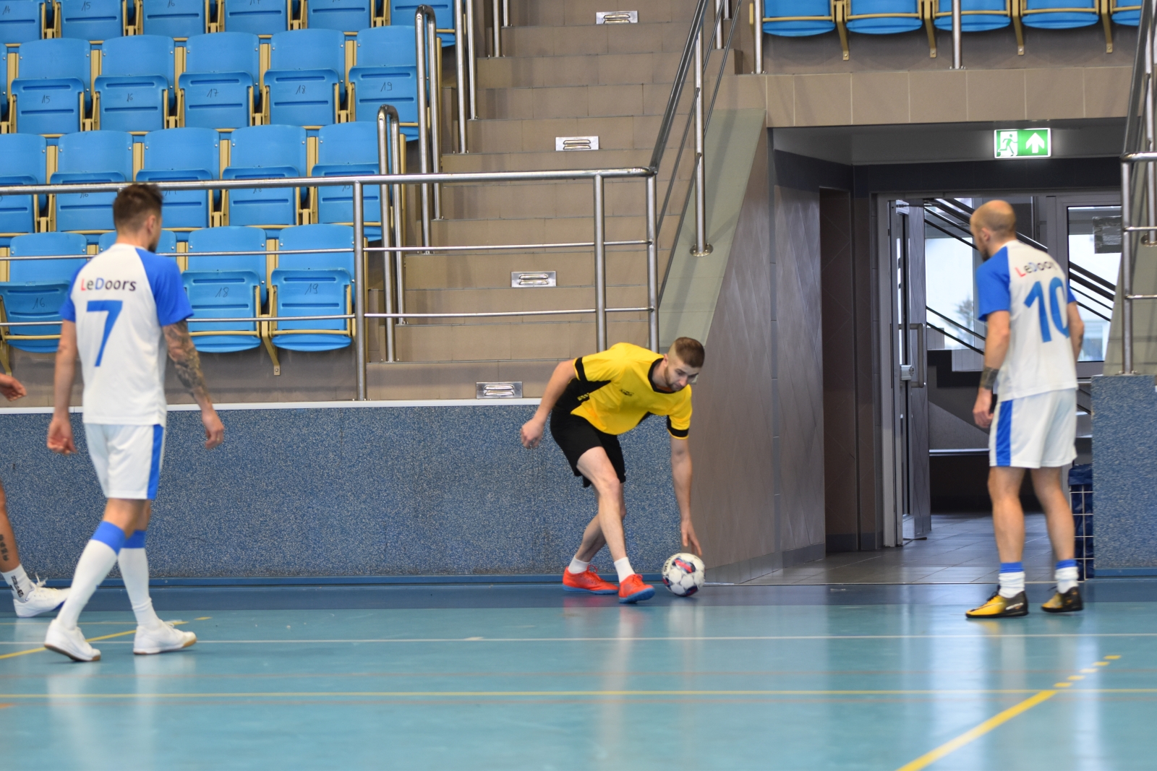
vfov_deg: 9.0
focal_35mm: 153
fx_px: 4917
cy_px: 386
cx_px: 578
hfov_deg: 13.4
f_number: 2.8
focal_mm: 102
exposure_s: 1/125
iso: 900
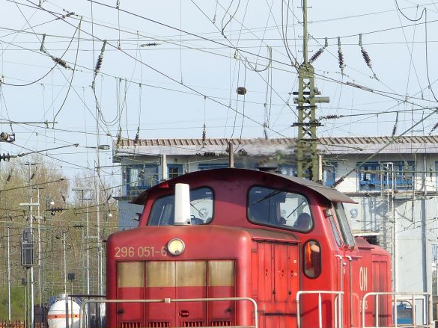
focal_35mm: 371
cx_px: 237
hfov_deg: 5.3
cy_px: 264
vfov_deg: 4.0
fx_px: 4695
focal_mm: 32.5
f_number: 3.5
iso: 100
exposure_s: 1/640
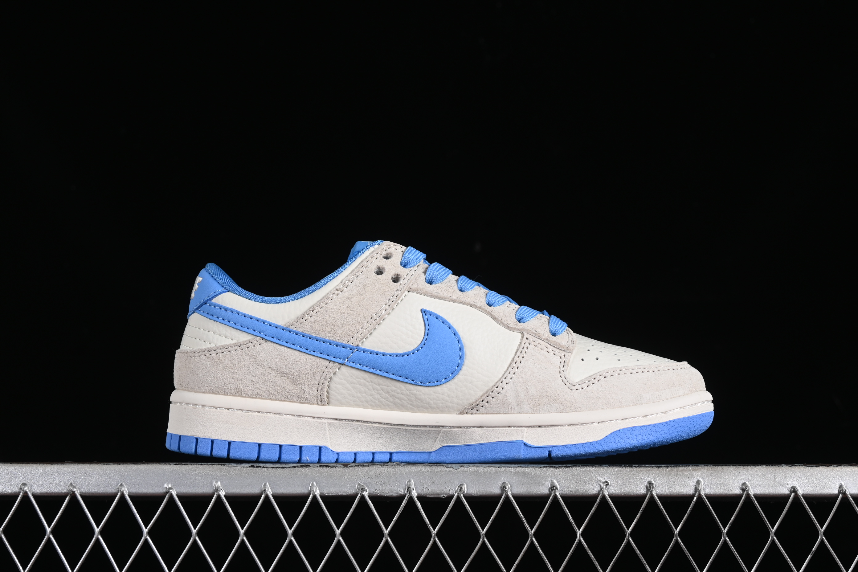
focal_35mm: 75
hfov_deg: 27.0
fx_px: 1787
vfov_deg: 18.2
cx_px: 429
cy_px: 286
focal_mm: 50
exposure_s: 1/80
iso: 160
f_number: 8
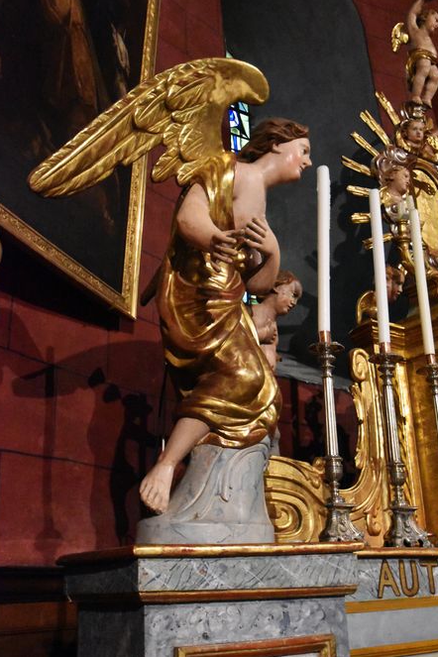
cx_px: 219
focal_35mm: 38
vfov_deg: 50.7
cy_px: 312
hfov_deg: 35.1
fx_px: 693
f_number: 4.5
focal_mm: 24
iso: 12800
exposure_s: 1/50
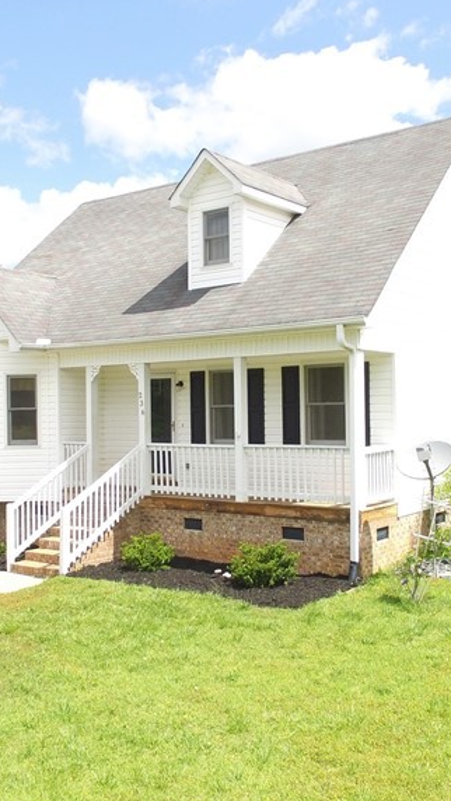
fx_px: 829
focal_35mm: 39
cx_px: 244
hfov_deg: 30.4
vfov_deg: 51.6
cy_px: 392
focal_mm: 3.61
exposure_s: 1/800
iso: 200
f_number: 2.8
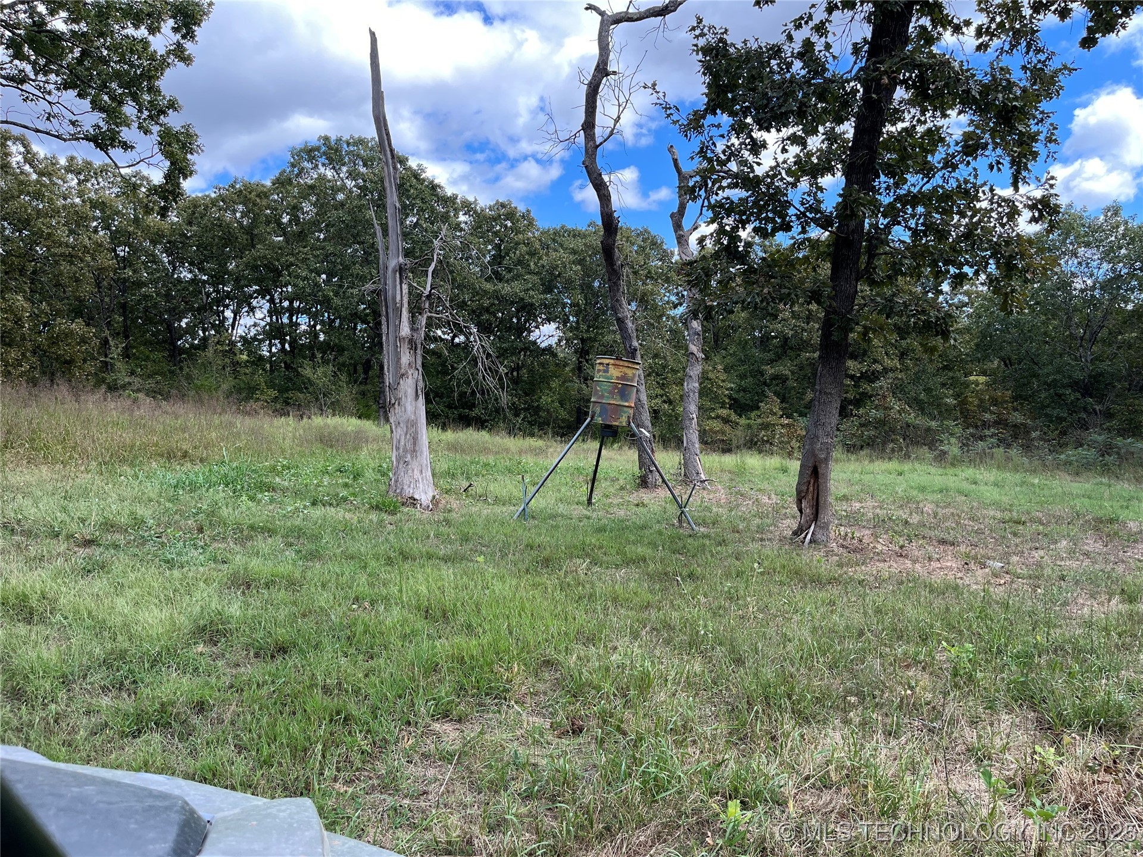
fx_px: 859
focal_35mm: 26
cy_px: 428
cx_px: 572
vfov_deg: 53.1
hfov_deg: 67.3
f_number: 1.6
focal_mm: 5.1
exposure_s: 1/772
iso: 50
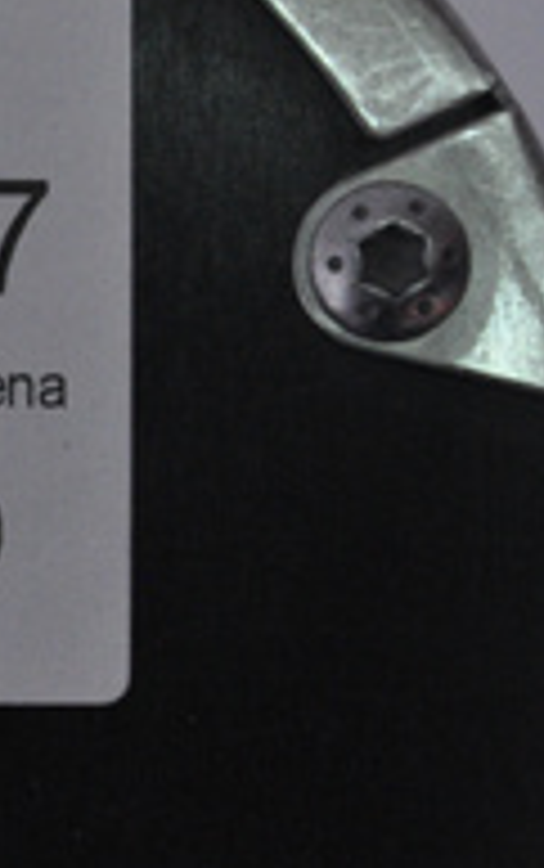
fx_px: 8833
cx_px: -405
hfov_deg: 3.5
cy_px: 340
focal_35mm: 373
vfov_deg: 5.6
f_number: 9.5
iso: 3200
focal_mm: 105
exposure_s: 1/125
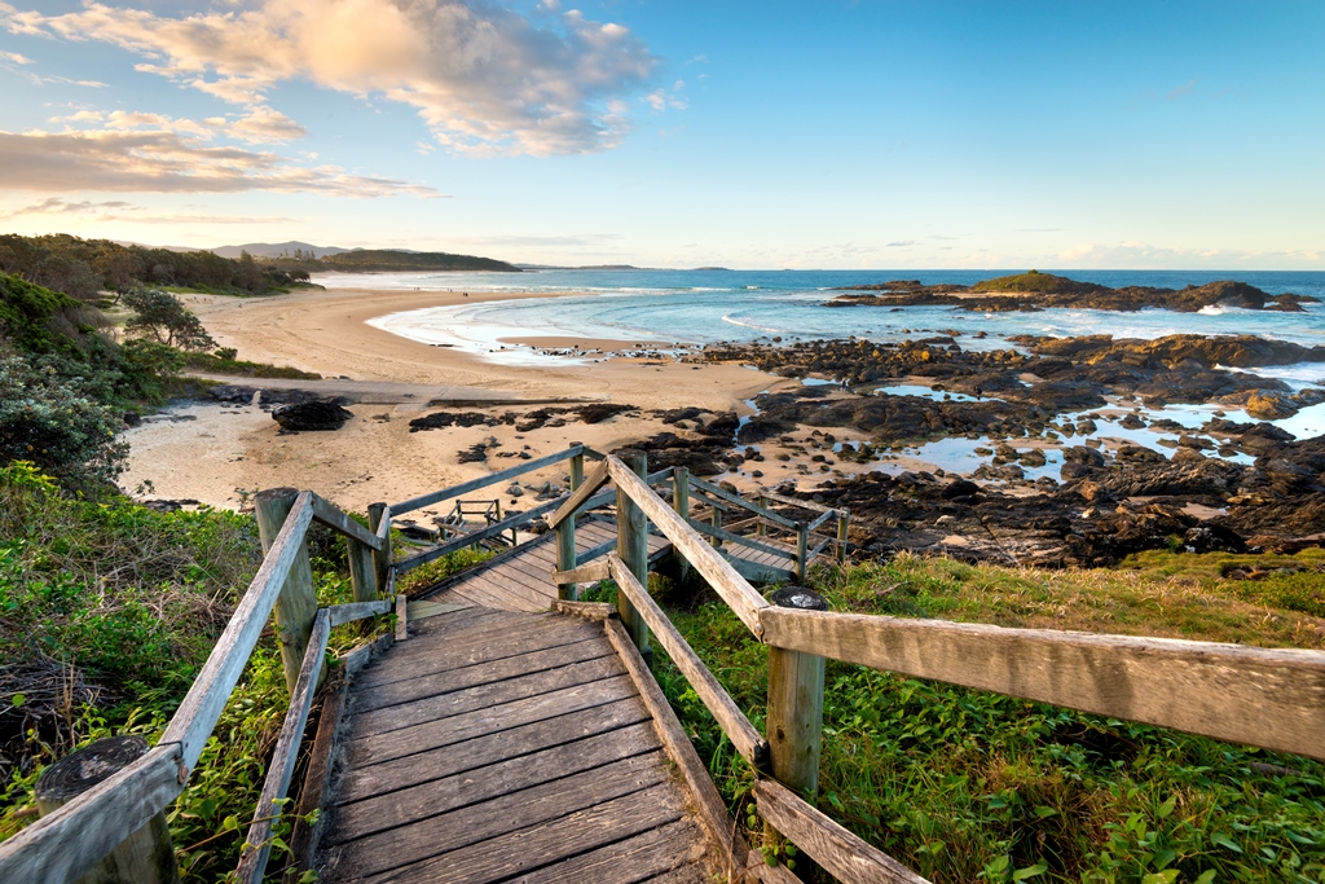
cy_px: 442
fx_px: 589
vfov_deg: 73.8
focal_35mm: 16
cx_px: 662
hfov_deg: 96.7
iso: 100
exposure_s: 1/13
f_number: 14
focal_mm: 16
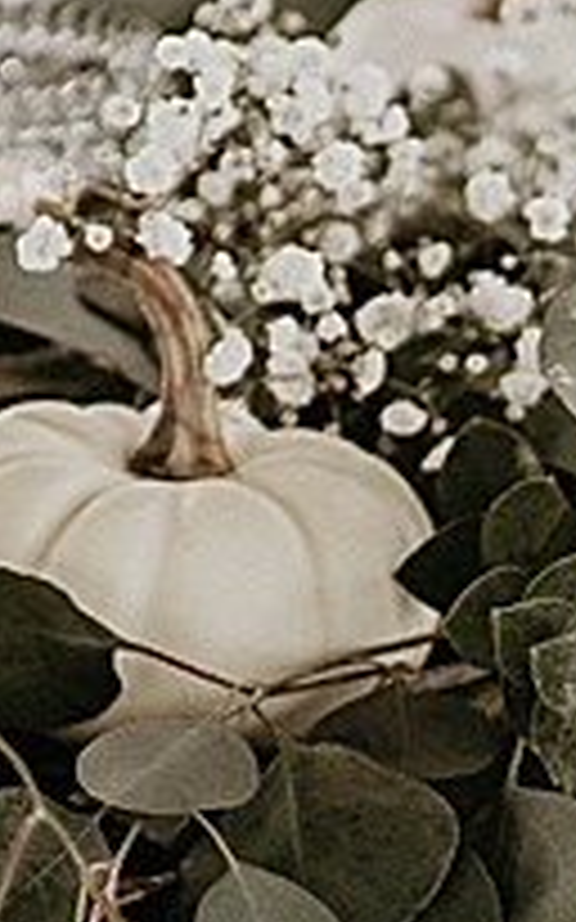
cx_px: 428
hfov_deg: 4.7
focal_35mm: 278
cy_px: -101
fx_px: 6987
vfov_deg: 7.5
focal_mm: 35
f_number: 1.4
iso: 400
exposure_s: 1/2500
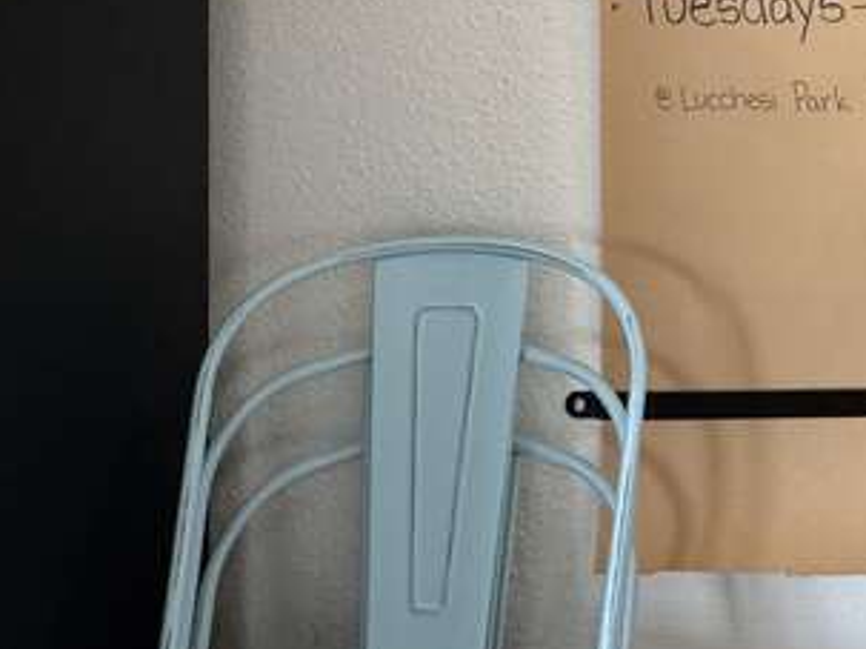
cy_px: -143
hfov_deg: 46.2
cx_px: 749
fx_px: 925
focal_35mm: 37
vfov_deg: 31.8
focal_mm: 2.22
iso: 200
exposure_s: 1/60
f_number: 2.2
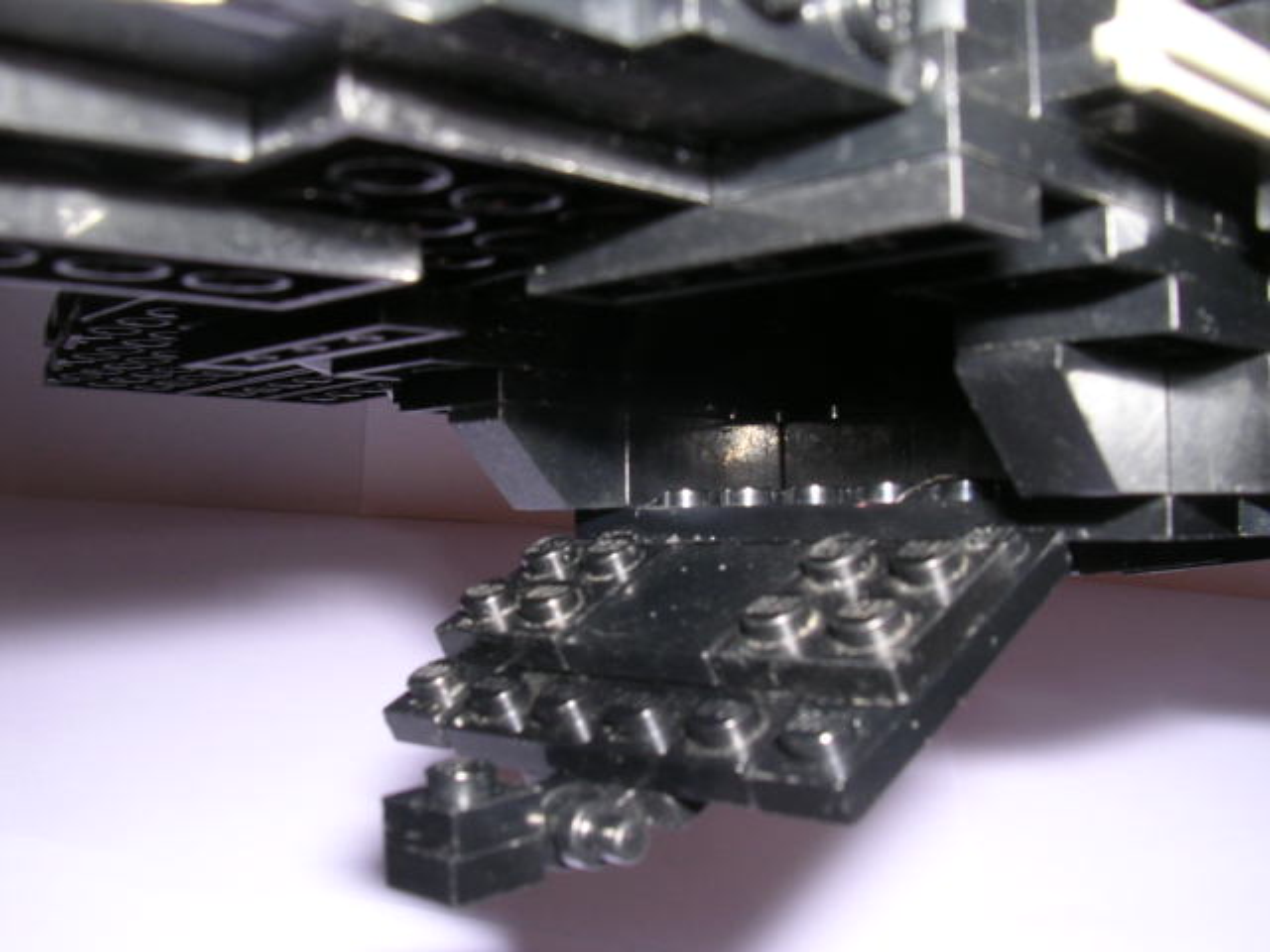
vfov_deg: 37.7
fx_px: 1394
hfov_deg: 49.0
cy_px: 476
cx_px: 635
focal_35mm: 38
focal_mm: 5.8
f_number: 5.6
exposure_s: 1/60.1
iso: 100
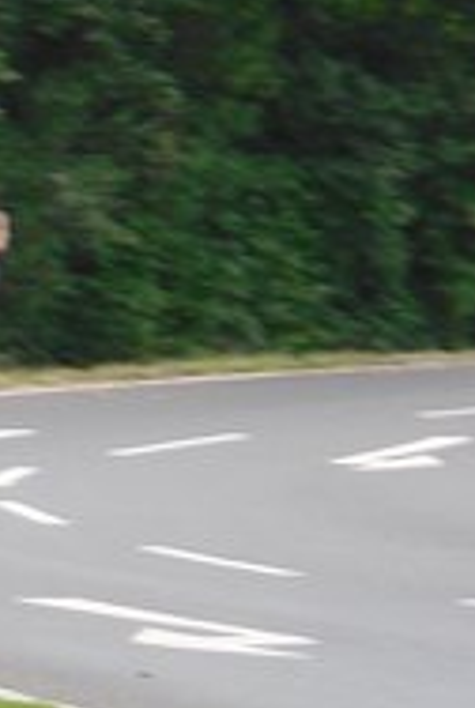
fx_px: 8183
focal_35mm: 415
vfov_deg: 4.9
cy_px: 817
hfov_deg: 3.3
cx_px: -973
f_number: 5
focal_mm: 16.72
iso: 80
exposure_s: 1/90
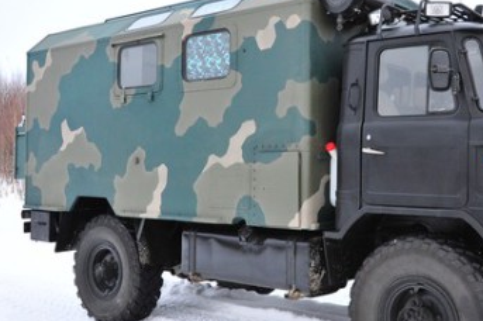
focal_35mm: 49
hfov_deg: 39.9
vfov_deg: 27.4
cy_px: 141
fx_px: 657
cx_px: 321
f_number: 6.3
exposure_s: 1/160
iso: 1600
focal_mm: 30
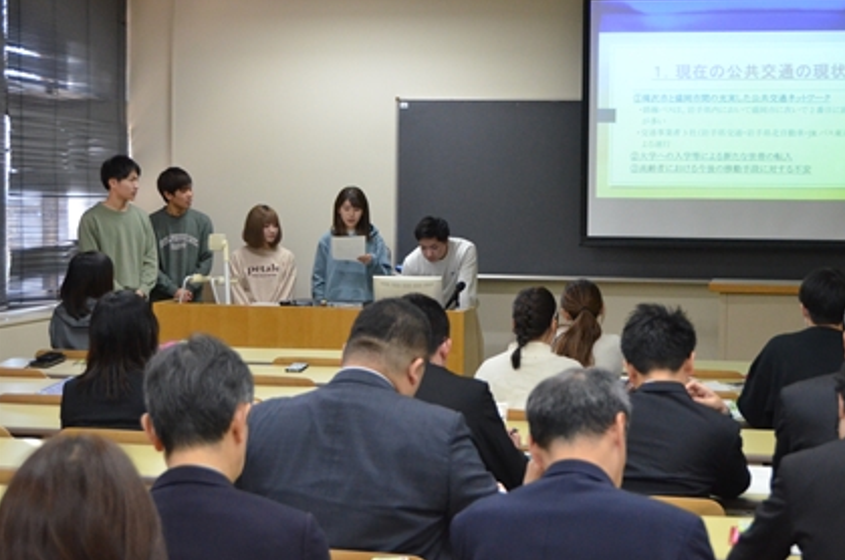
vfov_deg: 21.6
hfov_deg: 32.1
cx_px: 500
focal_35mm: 63
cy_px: 245
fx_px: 1467
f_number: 7.1
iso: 3200
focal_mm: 35
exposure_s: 1/250
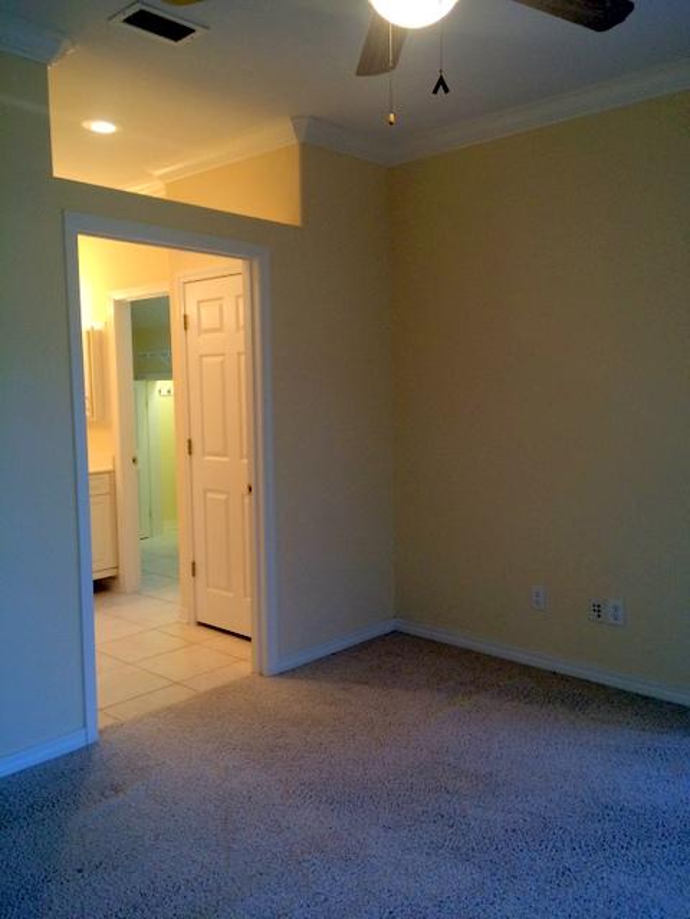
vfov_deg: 61.7
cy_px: 460
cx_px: 345
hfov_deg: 48.2
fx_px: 771
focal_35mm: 29
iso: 50
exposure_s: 1/30
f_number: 2.2
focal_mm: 4.15
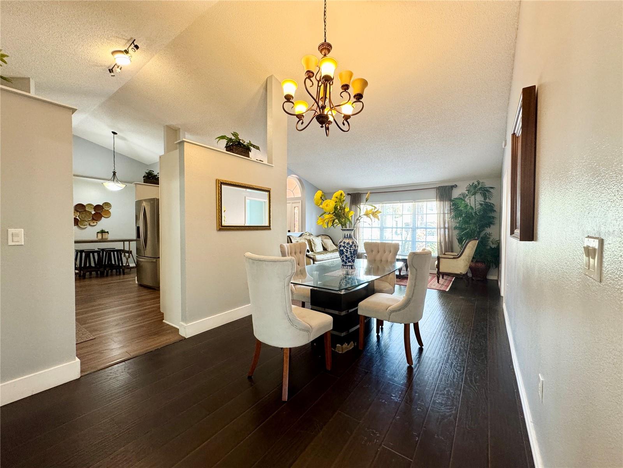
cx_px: 312
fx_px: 252
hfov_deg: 102.1
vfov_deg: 85.7
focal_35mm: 14
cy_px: 234
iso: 250
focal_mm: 2.22
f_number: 2.2
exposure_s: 1/60
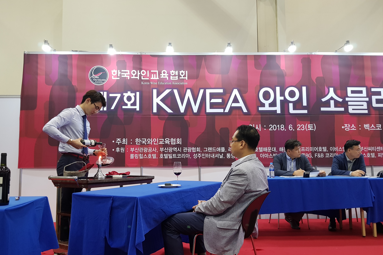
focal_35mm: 28
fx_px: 298
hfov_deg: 65.5
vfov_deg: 46.3
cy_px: 141
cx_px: 186
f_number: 1.7
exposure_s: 1/30
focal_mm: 4.2
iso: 200
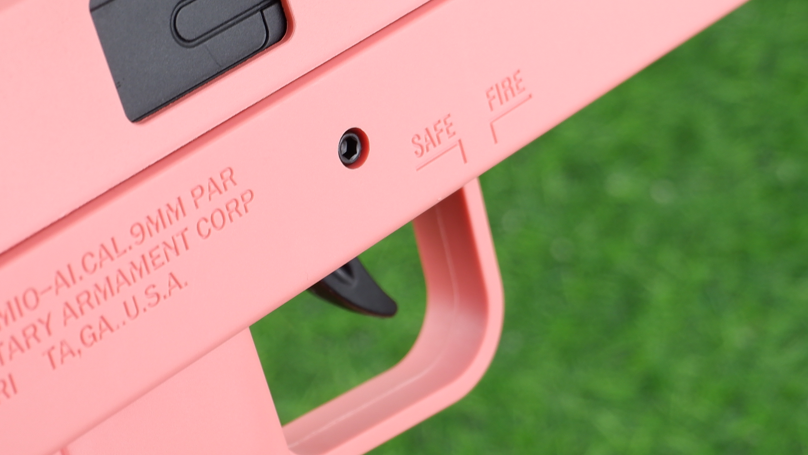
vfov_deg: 10.2
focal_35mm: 118
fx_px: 2528
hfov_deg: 18.1
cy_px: 79
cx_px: 304
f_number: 4.9
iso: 200
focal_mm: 32.3
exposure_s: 1/60
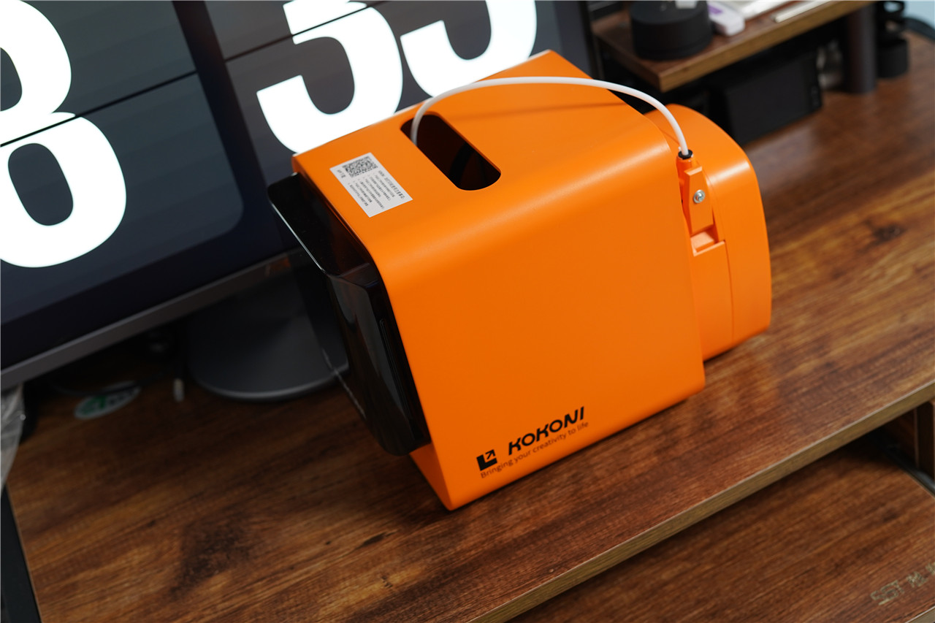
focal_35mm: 50
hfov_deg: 39.6
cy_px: 312
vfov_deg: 27.0
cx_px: 468
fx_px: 1298
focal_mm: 50
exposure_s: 1/30
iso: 800
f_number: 3.5
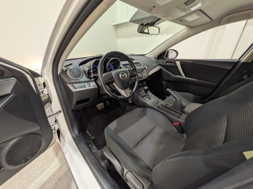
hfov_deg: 102.1
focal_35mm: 14
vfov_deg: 85.7
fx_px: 102
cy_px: 94
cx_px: 126
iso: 59
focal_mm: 1.83
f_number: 2.2
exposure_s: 1/33.3
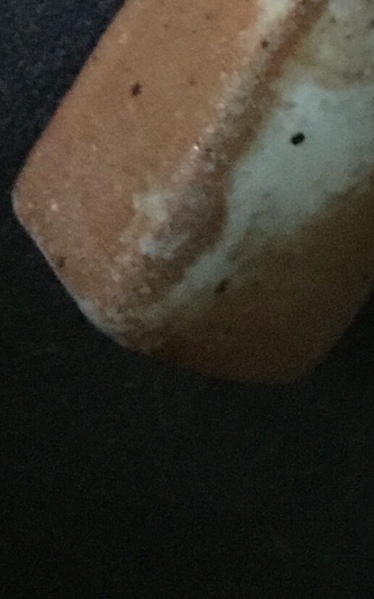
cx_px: 638
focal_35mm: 150
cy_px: -543
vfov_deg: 12.5
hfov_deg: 8.5
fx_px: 2447
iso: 500
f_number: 2.2
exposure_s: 1/17
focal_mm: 4.15
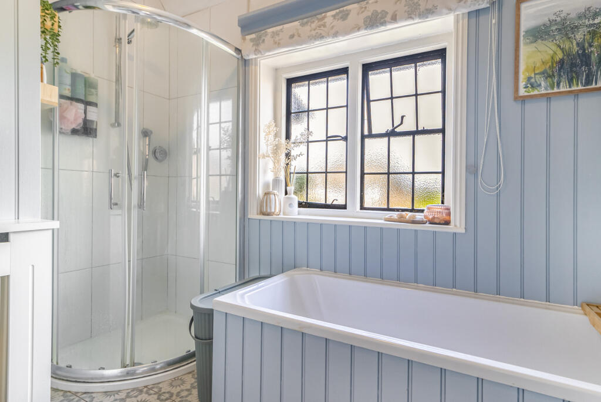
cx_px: 300
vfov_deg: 67.5
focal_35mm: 18
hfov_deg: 89.9
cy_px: 201
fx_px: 301
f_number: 6.3
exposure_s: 1/13
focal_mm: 18
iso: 800
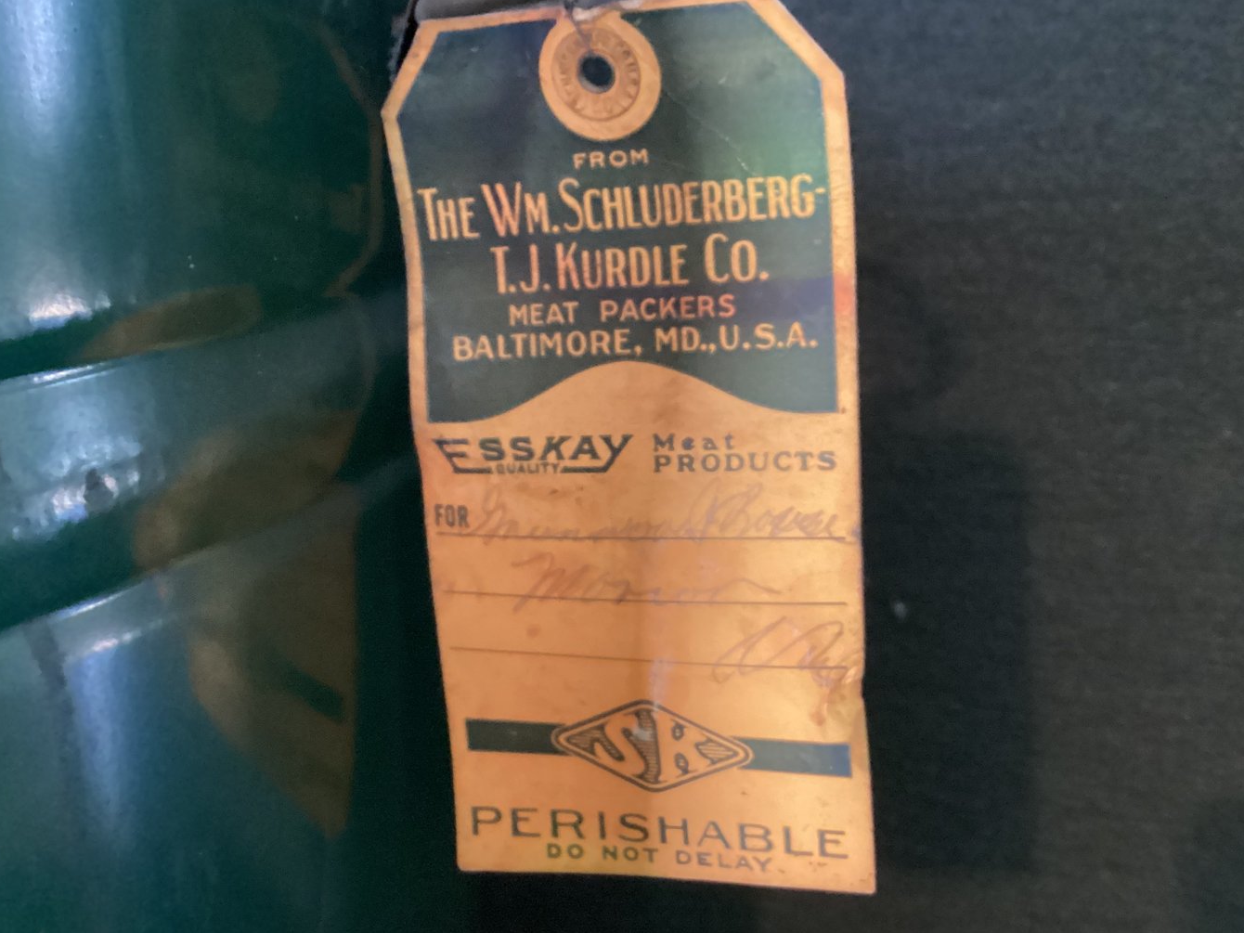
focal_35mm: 35
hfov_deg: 52.6
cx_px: 618
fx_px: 1258
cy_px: 452
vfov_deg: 40.7
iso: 800
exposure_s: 1/30
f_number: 2.4
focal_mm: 3.3
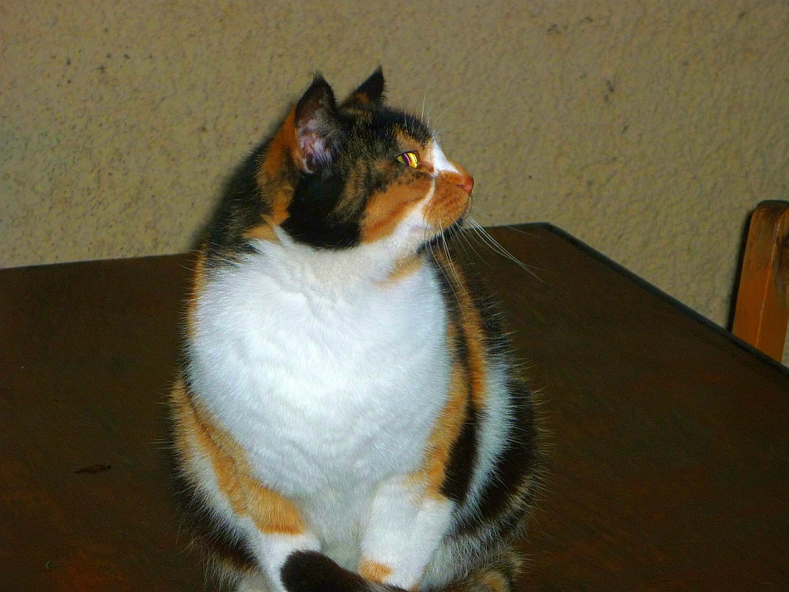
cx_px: 394
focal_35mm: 132
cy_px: 296
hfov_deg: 14.9
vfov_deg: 11.2
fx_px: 3009
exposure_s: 1/125
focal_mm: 22
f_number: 5.9
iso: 125
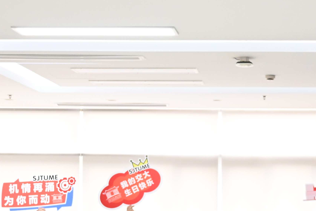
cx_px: 274
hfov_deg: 18.8
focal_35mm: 107
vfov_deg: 12.8
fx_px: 939
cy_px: 152
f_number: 5.6
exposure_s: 1/125
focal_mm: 30
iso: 5000
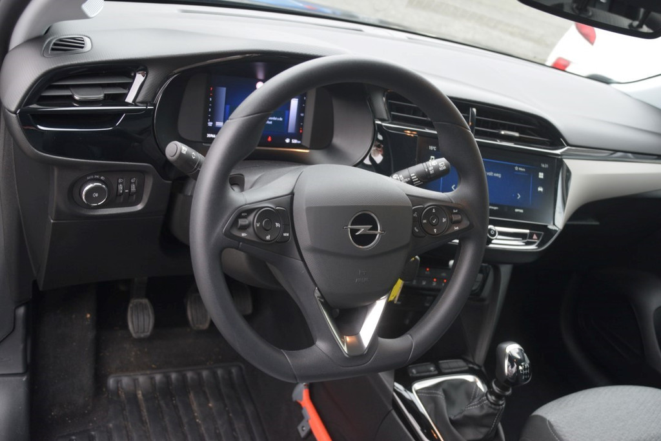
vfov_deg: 35.5
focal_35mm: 38
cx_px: 330
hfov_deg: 51.3
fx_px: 689
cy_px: 220
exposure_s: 1/60
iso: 400
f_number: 4
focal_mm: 25
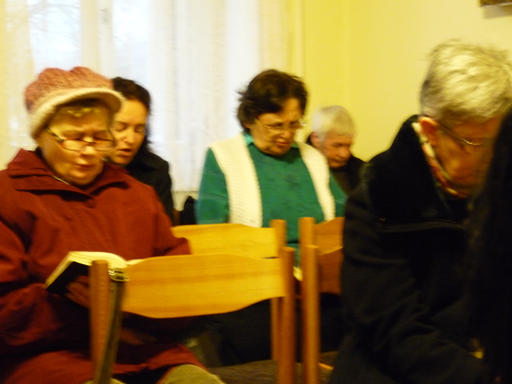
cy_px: 192
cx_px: 256
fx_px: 1450
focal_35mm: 98
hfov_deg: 20.0
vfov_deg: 15.1
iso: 800
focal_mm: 17.4
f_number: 3.6
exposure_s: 1/10
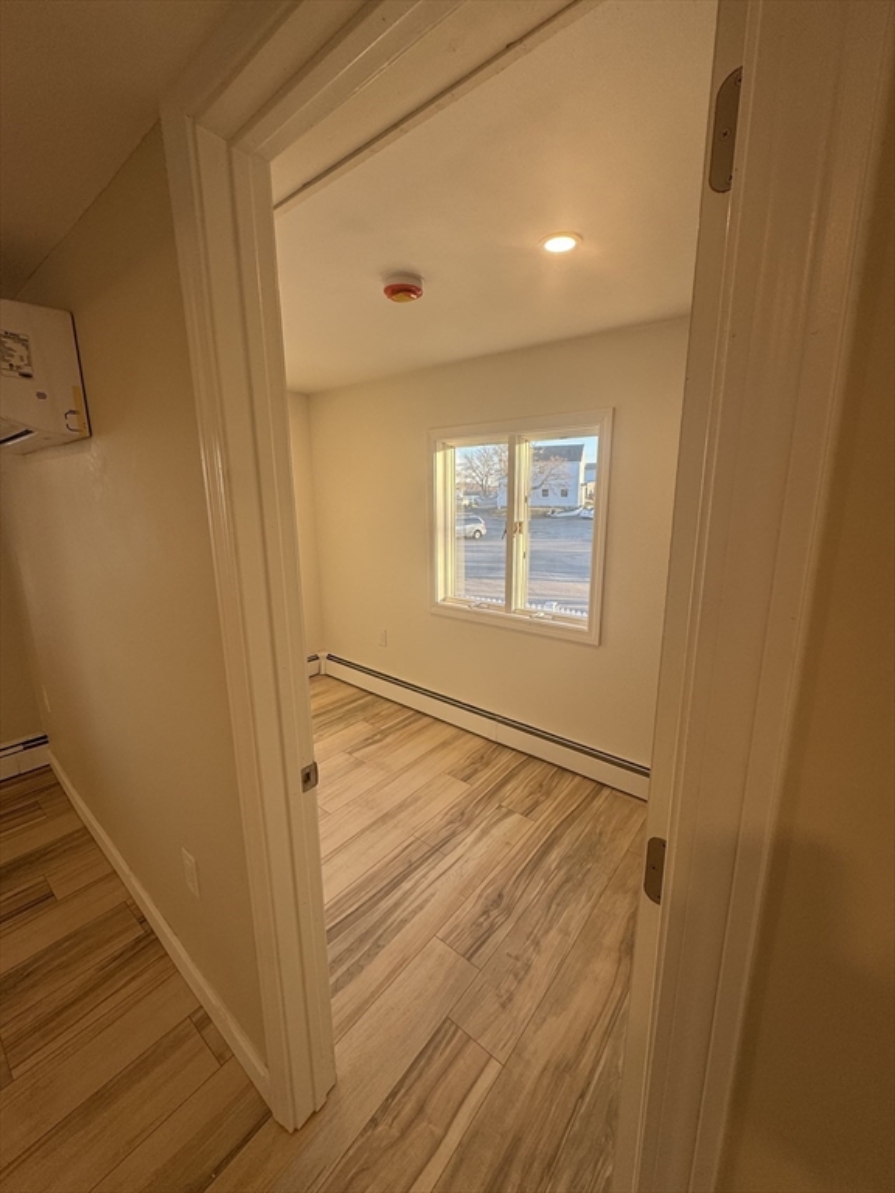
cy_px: 596
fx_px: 483
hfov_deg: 85.7
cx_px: 448
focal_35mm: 14
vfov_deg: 102.1
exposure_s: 1/120
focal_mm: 2.22
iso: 50
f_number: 2.2
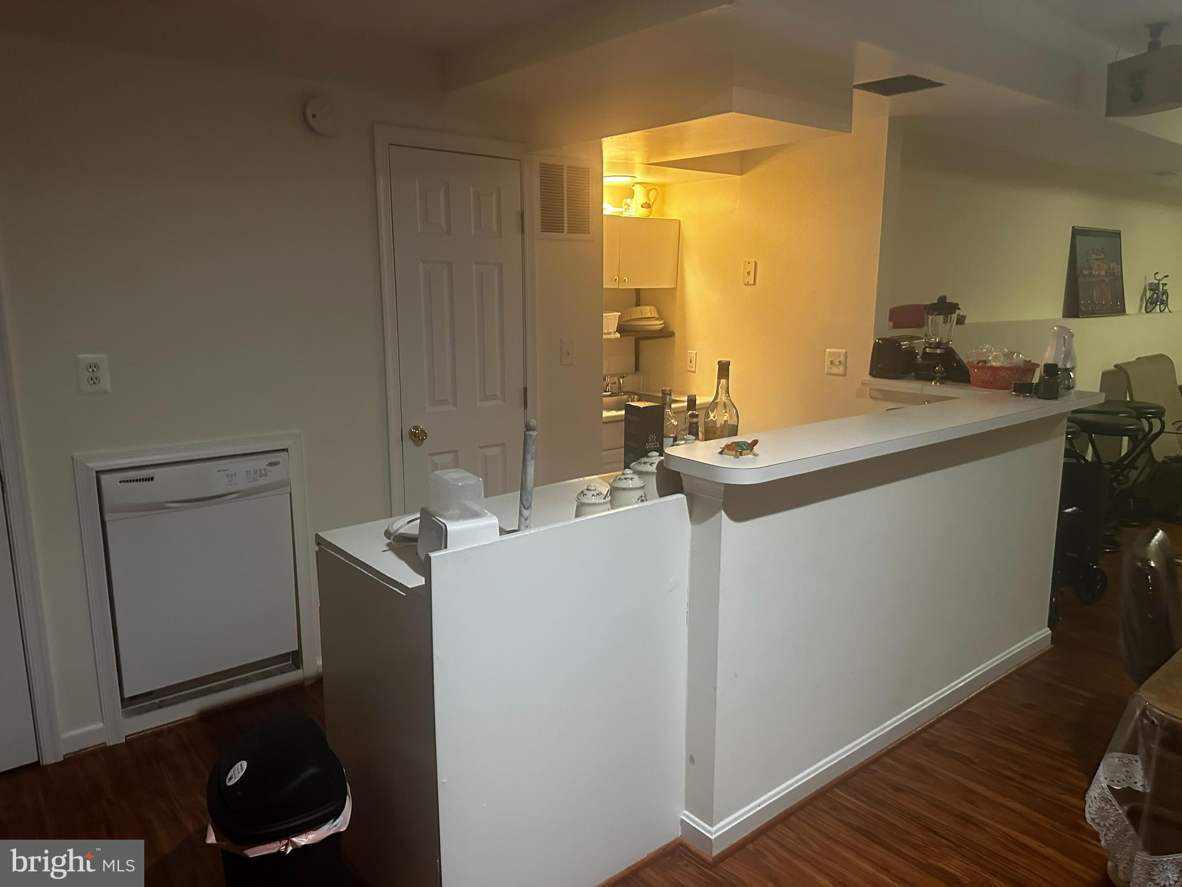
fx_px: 820
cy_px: 444
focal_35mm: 24
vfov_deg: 56.8
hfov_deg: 71.6
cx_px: 591
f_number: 1.78
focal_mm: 6.86
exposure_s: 1/60
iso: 640
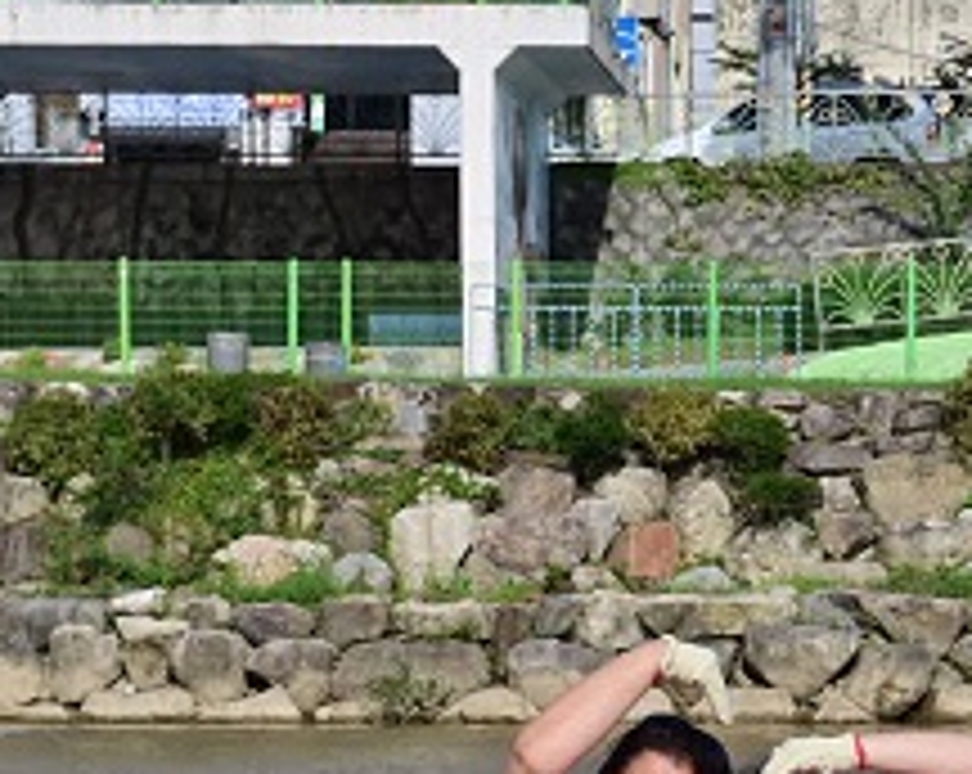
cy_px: 922
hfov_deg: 9.8
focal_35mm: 195
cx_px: 1179
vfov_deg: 7.8
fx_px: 5600
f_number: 10
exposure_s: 1/500
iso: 250
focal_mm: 70
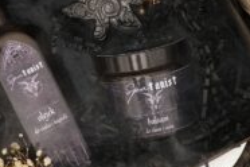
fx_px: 611
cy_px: 53
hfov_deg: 23.1
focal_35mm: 88
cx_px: 126
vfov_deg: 15.5
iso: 6400
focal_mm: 26
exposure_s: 1/30
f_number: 4
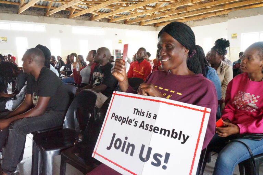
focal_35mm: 30
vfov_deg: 43.6
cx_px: 132
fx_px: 219
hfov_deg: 61.9
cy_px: 88
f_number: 11
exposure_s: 1/160
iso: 25600
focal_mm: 30
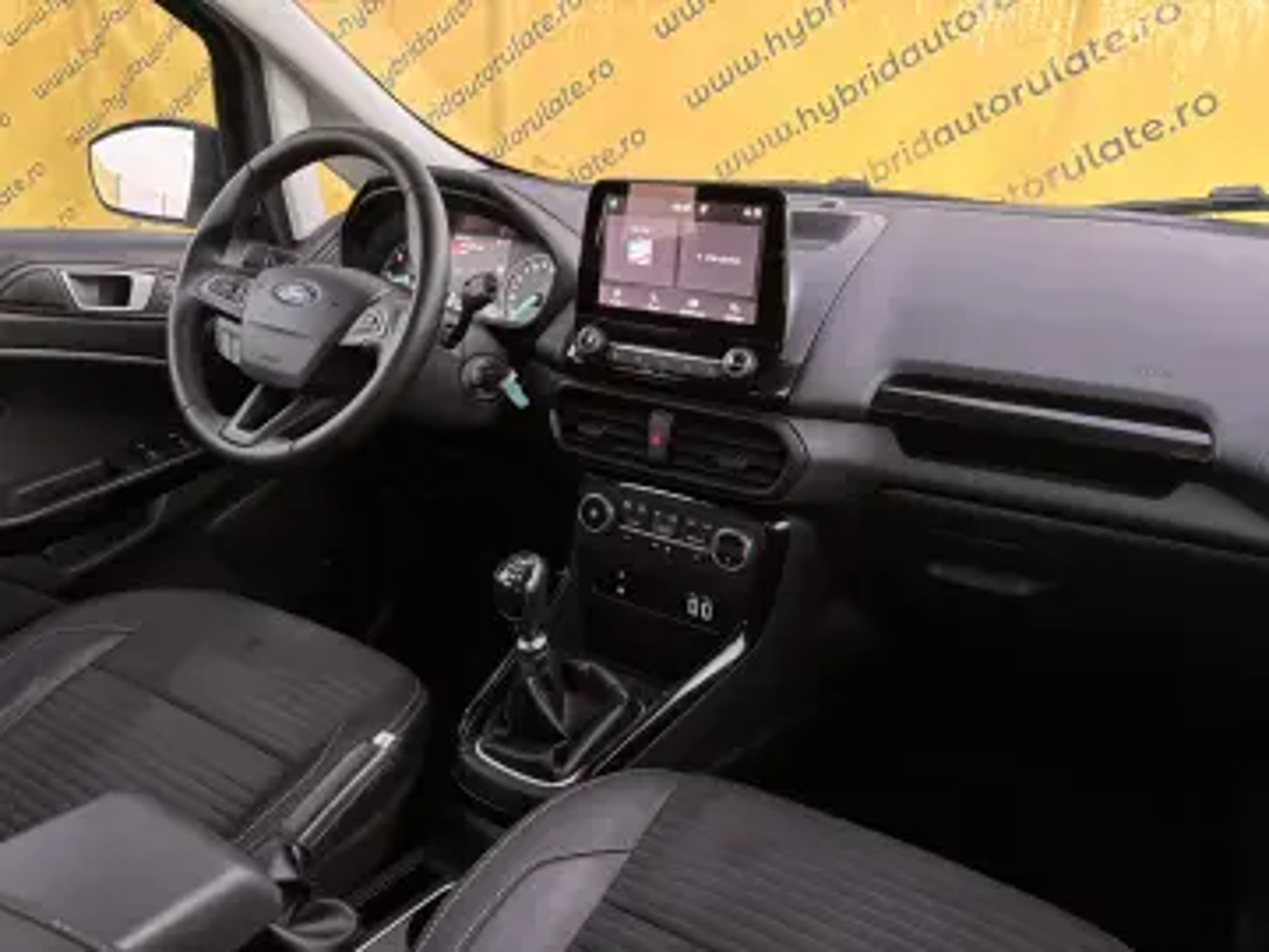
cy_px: 476
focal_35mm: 26
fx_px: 953
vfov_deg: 53.1
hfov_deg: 67.3
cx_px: 634
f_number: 1.6
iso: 640
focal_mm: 5.96
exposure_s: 1/34
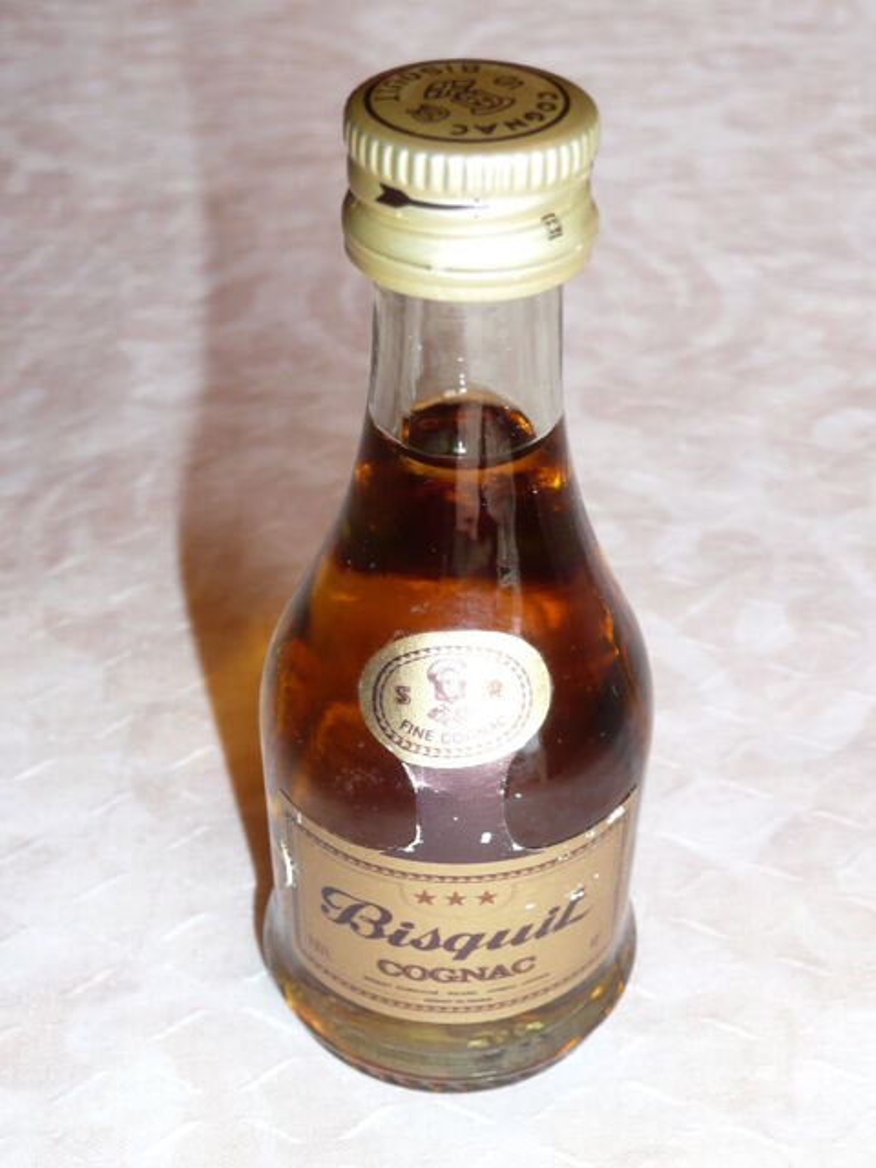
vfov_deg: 38.2
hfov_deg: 29.1
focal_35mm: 50
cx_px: 438
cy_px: 584
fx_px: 1687
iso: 100
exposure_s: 1/30
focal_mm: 8.2
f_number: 4.2
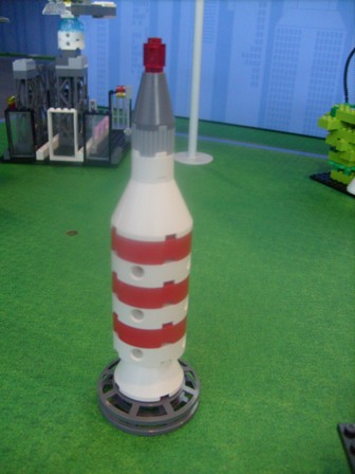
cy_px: 237
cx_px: 178
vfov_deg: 52.6
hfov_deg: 40.7
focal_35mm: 35
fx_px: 479
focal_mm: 5.8
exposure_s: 1/45
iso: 120
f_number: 2.8
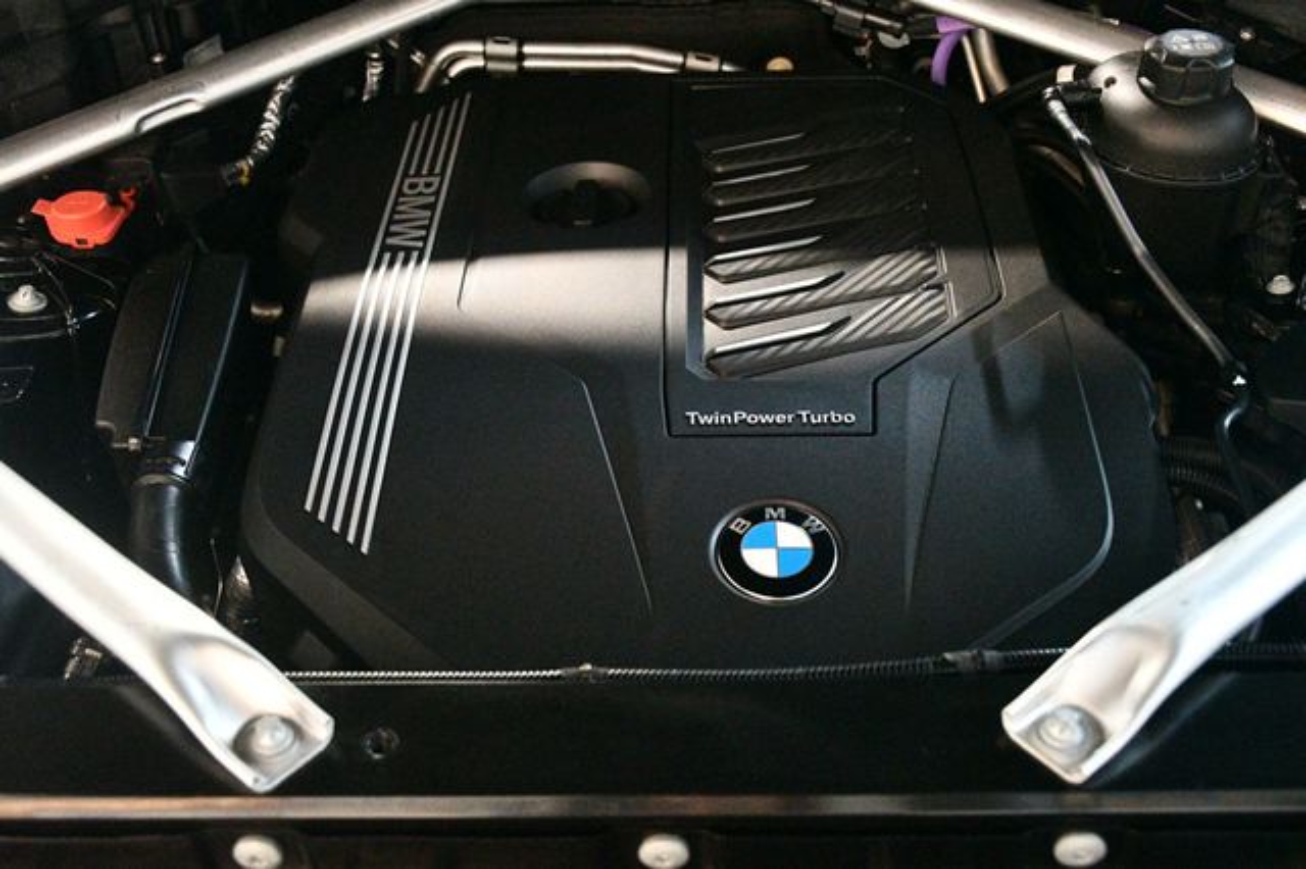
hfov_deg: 49.6
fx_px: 1414
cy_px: 434
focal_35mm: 39
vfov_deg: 34.2
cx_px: 653
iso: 12800
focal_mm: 26
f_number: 3.8
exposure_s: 1/60
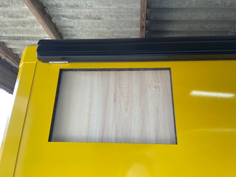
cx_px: 118
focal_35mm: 26
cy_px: 88
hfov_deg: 67.3
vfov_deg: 53.1
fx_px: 177
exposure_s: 1/121
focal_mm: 4.2
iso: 80
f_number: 1.6
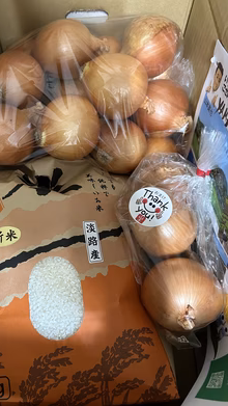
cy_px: 202
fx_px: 312
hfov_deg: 39.8
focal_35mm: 29
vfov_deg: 66.1
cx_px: 79
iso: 500
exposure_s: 1/50
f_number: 1.5
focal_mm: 5.7
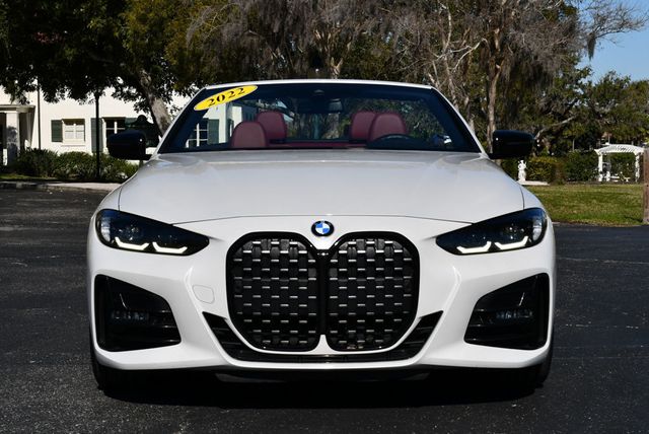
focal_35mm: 72
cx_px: 324
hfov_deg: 28.0
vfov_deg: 19.0
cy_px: 217
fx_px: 1299
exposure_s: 1/400
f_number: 10
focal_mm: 36
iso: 100
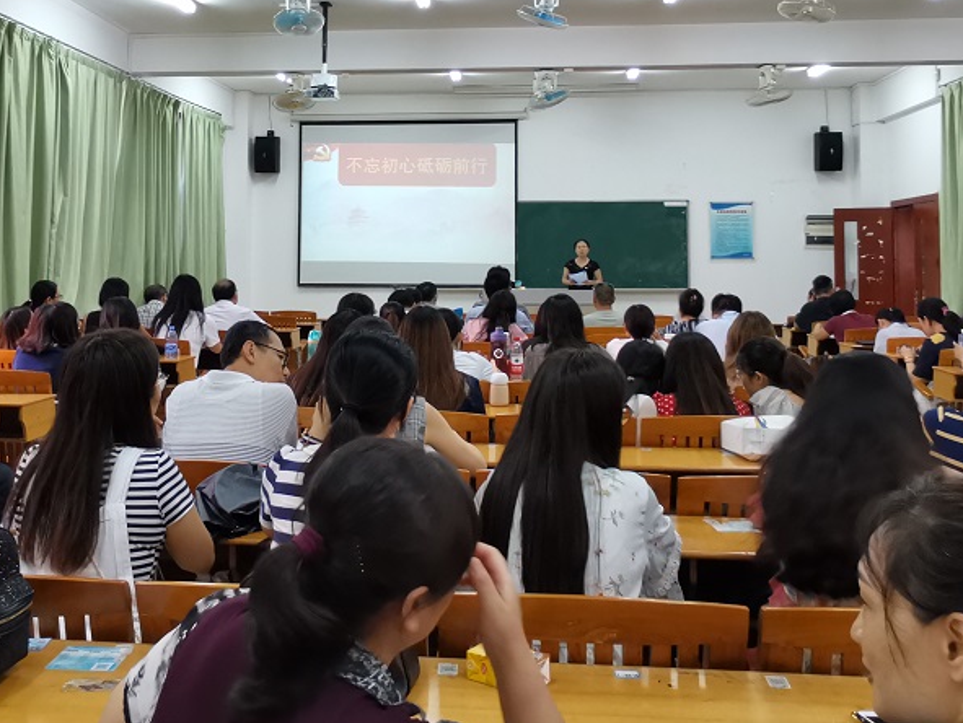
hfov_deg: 52.5
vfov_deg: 39.8
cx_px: 430
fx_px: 974
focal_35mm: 35
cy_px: 193
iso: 200
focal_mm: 2.23
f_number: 2.2
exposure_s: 1/33.3
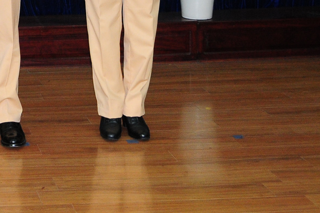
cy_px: -169
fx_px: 870
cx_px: -88
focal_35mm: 98
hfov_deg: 19.3
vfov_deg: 12.7
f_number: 3.5
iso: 800
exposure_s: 1/160
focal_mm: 18
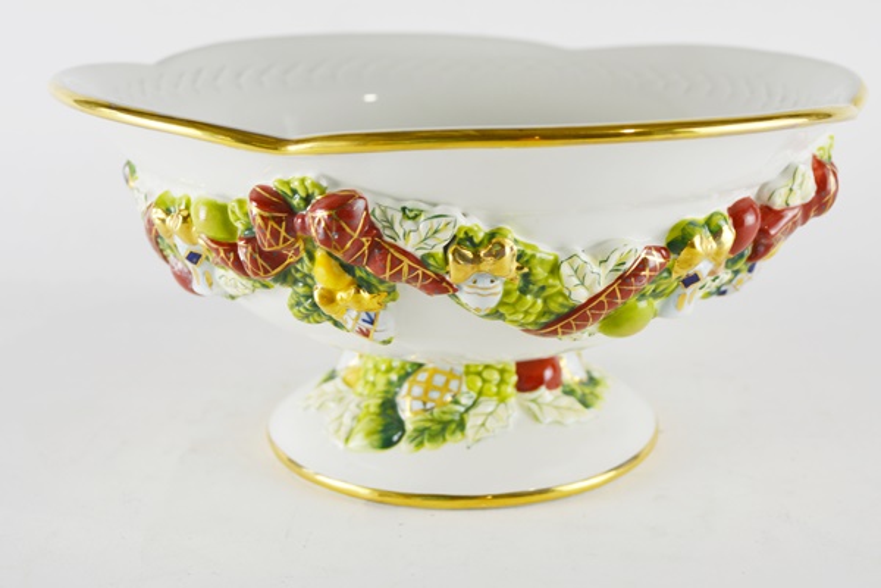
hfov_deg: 38.9
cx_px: 440
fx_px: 1248
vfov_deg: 26.5
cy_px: 294
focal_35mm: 51
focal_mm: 34
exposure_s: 1/160
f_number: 6.3
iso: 200
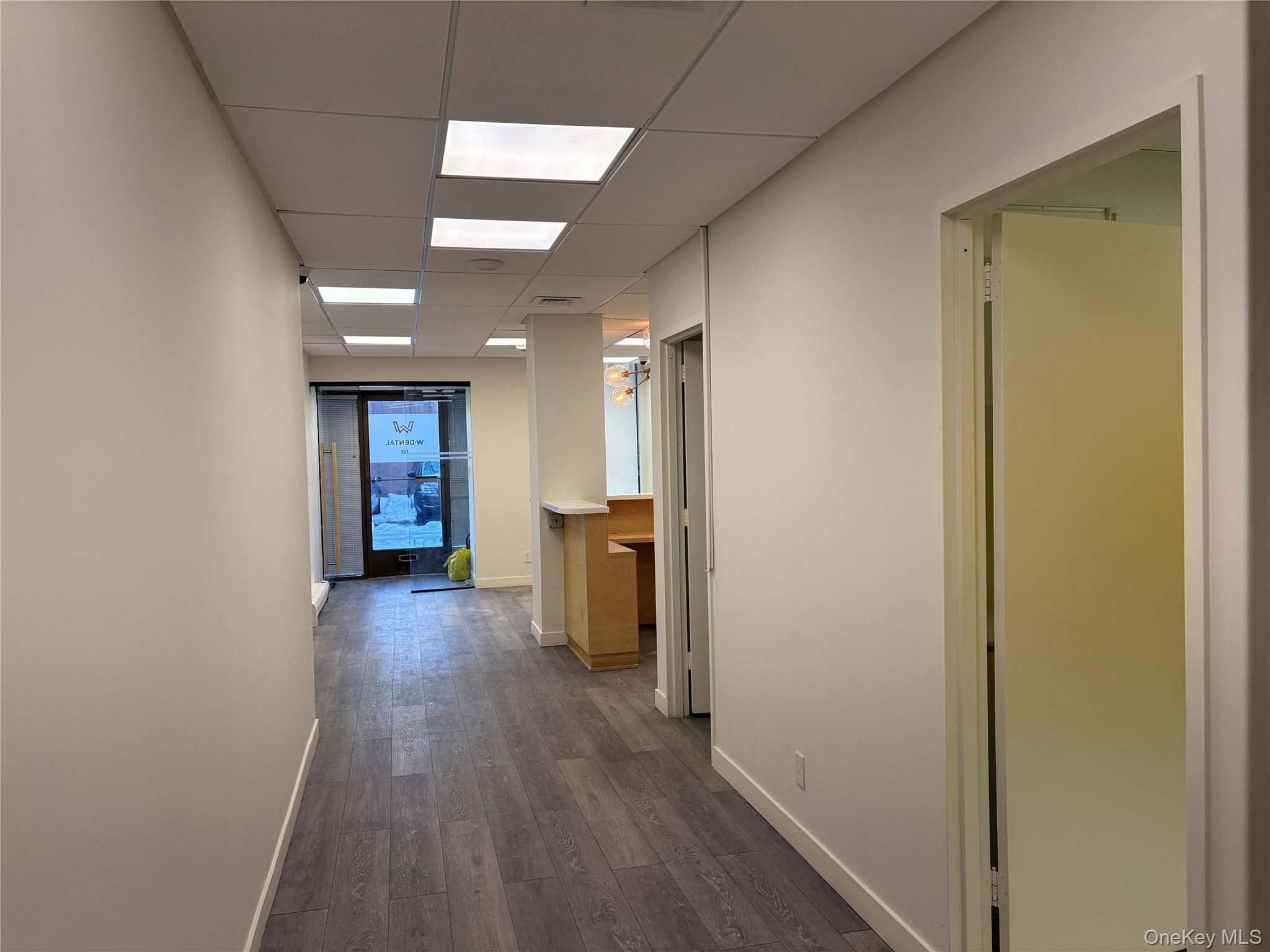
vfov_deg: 53.1
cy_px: 476
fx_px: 954
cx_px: 635
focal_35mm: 26
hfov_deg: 67.3
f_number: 1.6
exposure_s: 1/237
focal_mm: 5.96
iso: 80
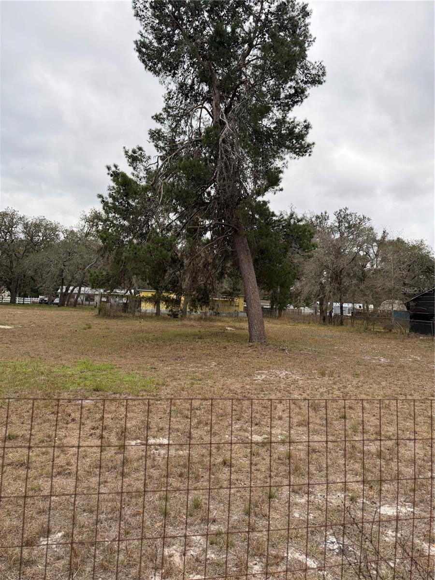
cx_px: 218
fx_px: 402
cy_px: 290
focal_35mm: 24
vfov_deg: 71.6
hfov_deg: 56.8
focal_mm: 6.76
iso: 100
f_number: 1.78
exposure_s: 1/134
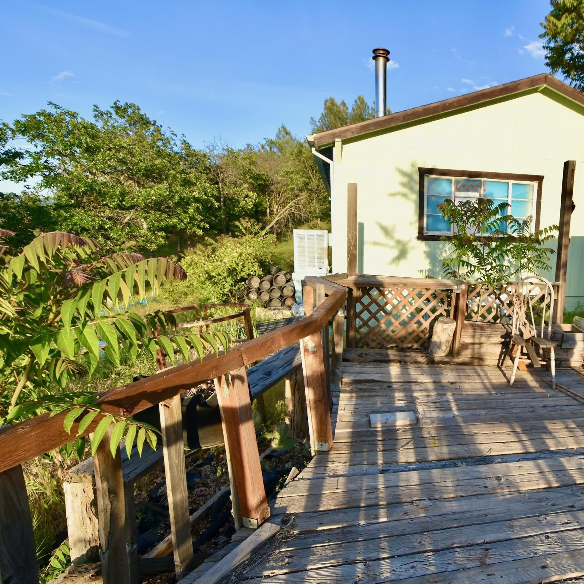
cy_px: 301
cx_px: 448
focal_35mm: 20
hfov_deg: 69.1
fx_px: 382
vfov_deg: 74.8
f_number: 5.6
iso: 200
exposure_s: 1/250
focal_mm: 10
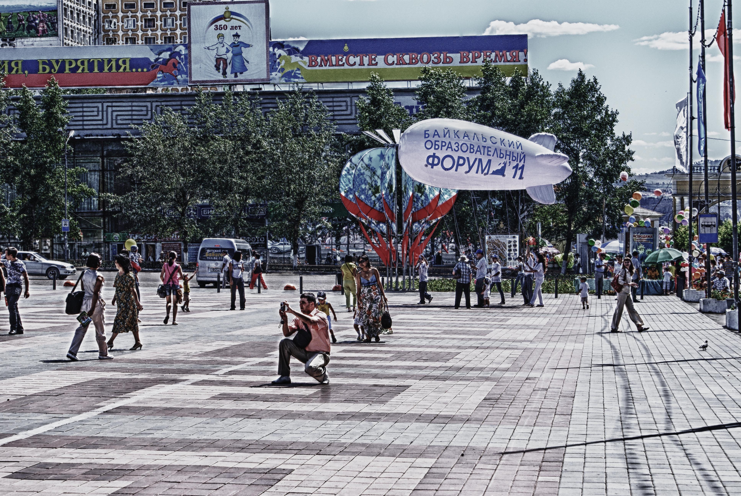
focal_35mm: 90
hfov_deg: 22.6
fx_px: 1855
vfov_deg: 15.2
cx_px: 370
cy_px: 248
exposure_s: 1/125
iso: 100
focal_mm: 60
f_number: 11
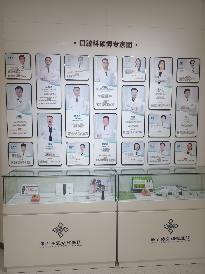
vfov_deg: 73.9
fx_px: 182
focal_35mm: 23
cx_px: 102
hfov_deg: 58.9
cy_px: 137
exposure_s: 1/100
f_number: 1.57
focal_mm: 5.6
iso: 125
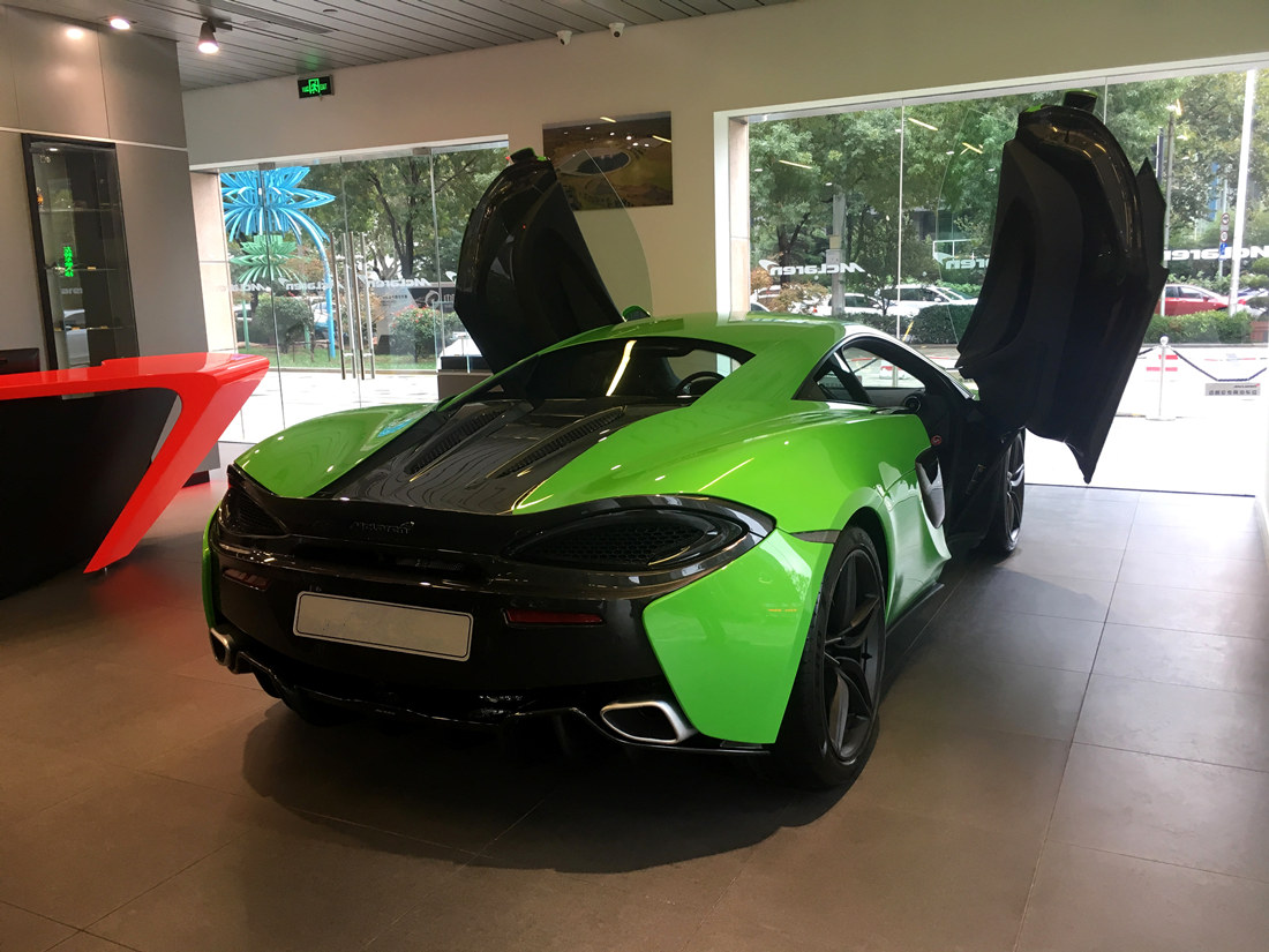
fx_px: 1063
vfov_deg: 48.2
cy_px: 476
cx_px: 634
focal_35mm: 29
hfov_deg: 61.7
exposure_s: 1/33
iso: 40
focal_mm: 4.15
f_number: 2.2
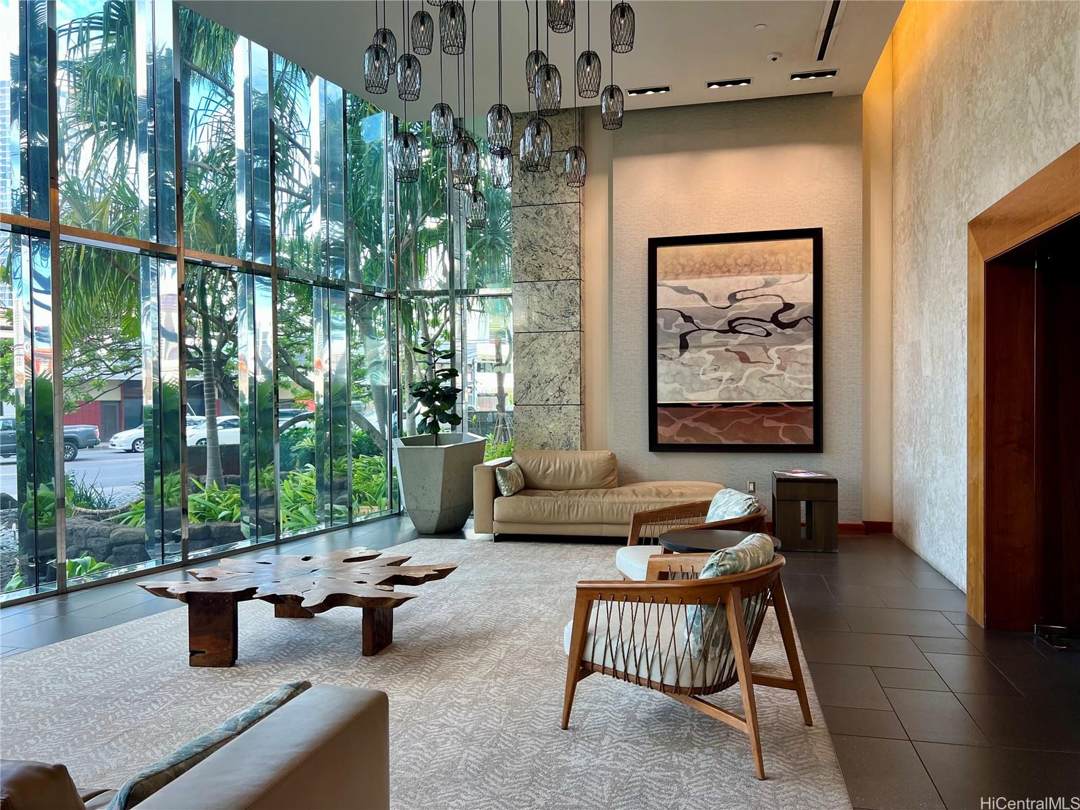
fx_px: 811
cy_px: 405
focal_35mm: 26
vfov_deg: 53.1
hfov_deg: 67.3
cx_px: 540
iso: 64
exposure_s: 1/142
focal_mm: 5.7
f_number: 1.5
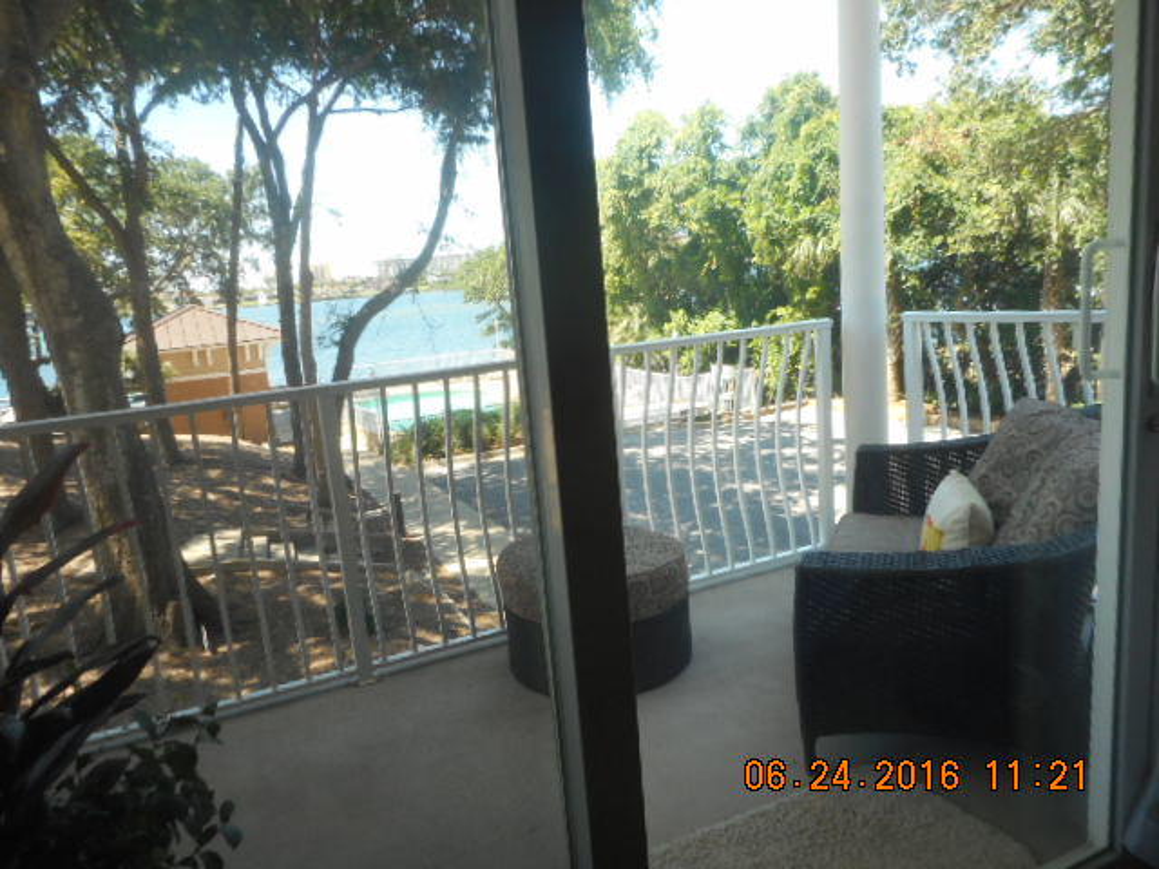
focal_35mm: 25
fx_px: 837
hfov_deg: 69.4
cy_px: 434
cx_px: 580
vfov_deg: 54.9
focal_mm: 4.5
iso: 80
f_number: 3.7
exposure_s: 1/80
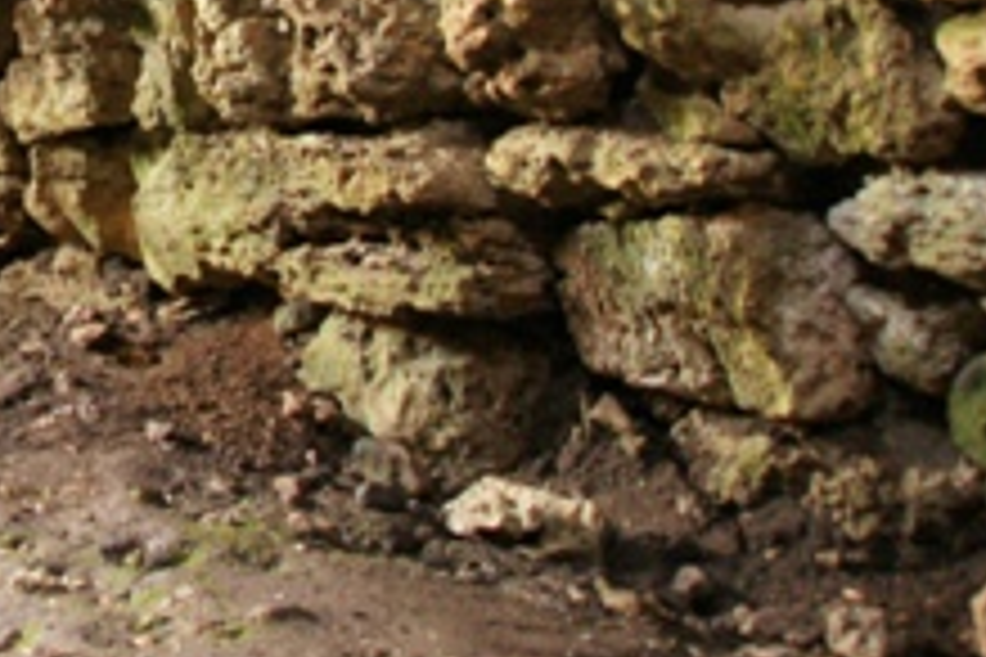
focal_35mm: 70
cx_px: -446
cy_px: -200
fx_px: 1917
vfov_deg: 18.1
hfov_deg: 23.7
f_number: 3.5
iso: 2000
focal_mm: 16
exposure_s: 1/30
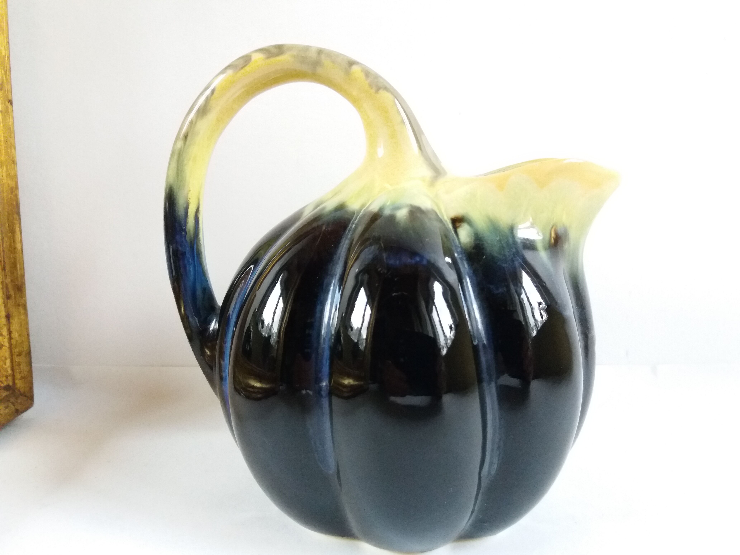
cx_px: 370
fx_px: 599
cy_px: 278
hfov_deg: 63.4
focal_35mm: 28
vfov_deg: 49.7
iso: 400
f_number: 1.9
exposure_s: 1/211
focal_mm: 3.7
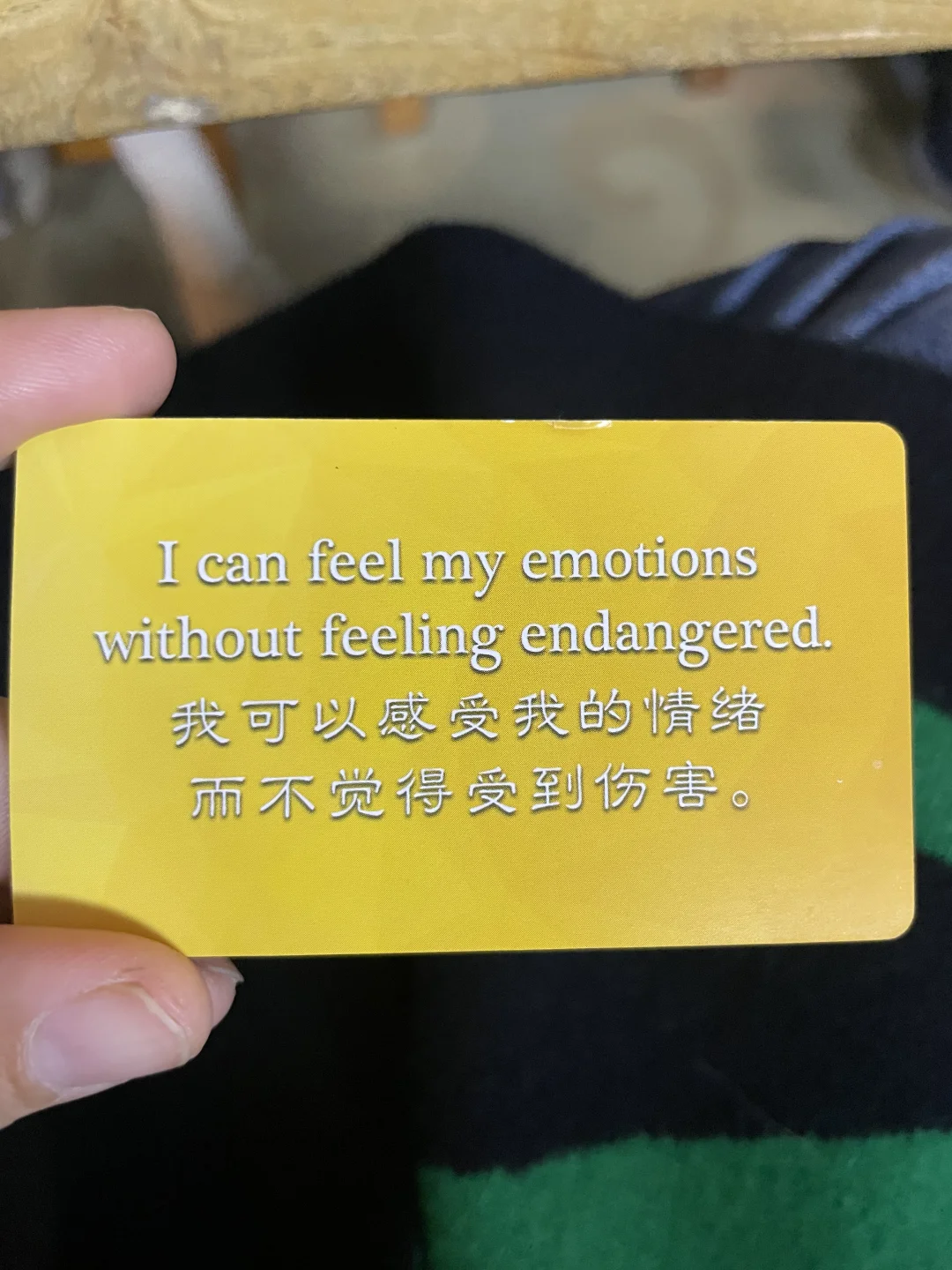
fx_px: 953
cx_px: 476
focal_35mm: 26
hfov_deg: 53.1
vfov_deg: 67.3
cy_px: 635
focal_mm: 4.2
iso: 500
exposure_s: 1/50
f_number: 1.6
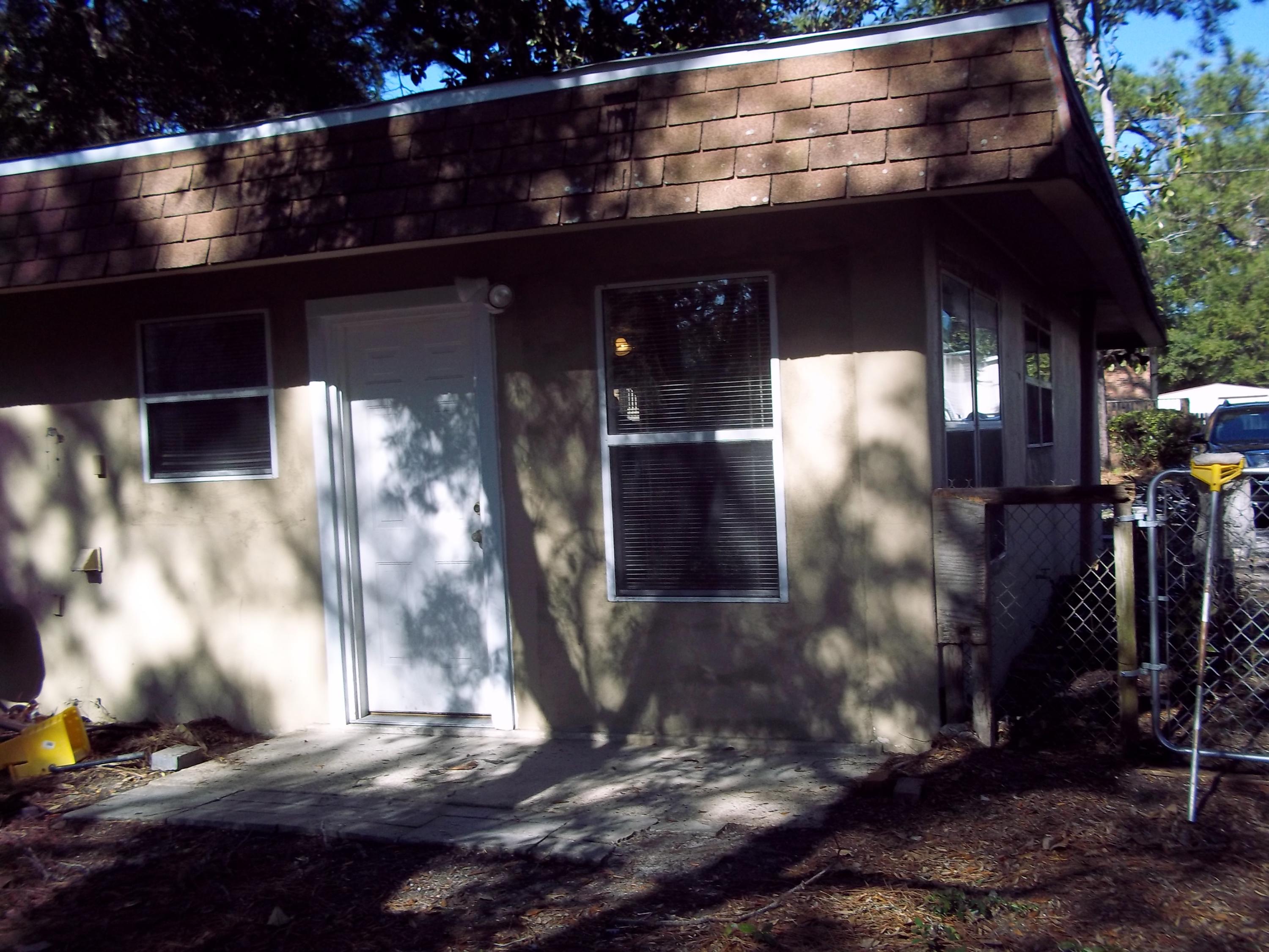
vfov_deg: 39.7
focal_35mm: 36
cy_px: 476
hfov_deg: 51.4
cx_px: 634
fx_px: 1320
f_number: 3.1
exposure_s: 1/640
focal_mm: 6.5
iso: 100
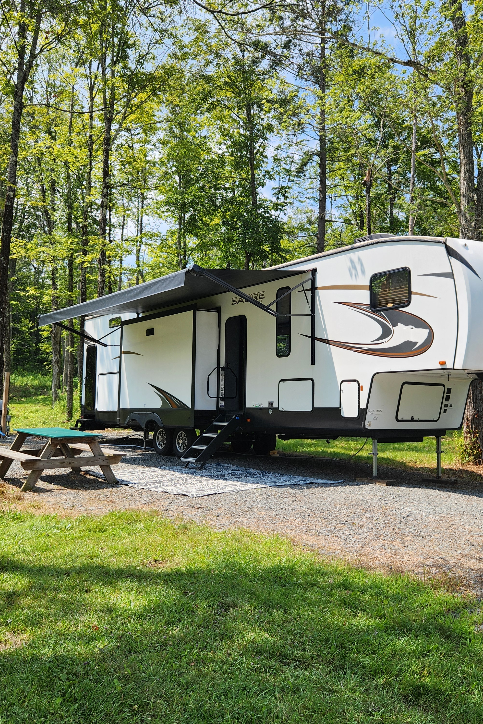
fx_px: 644
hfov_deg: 41.1
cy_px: 363
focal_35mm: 32
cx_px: 259
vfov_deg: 58.7
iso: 20
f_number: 1.8
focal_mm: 5.4
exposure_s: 1/937
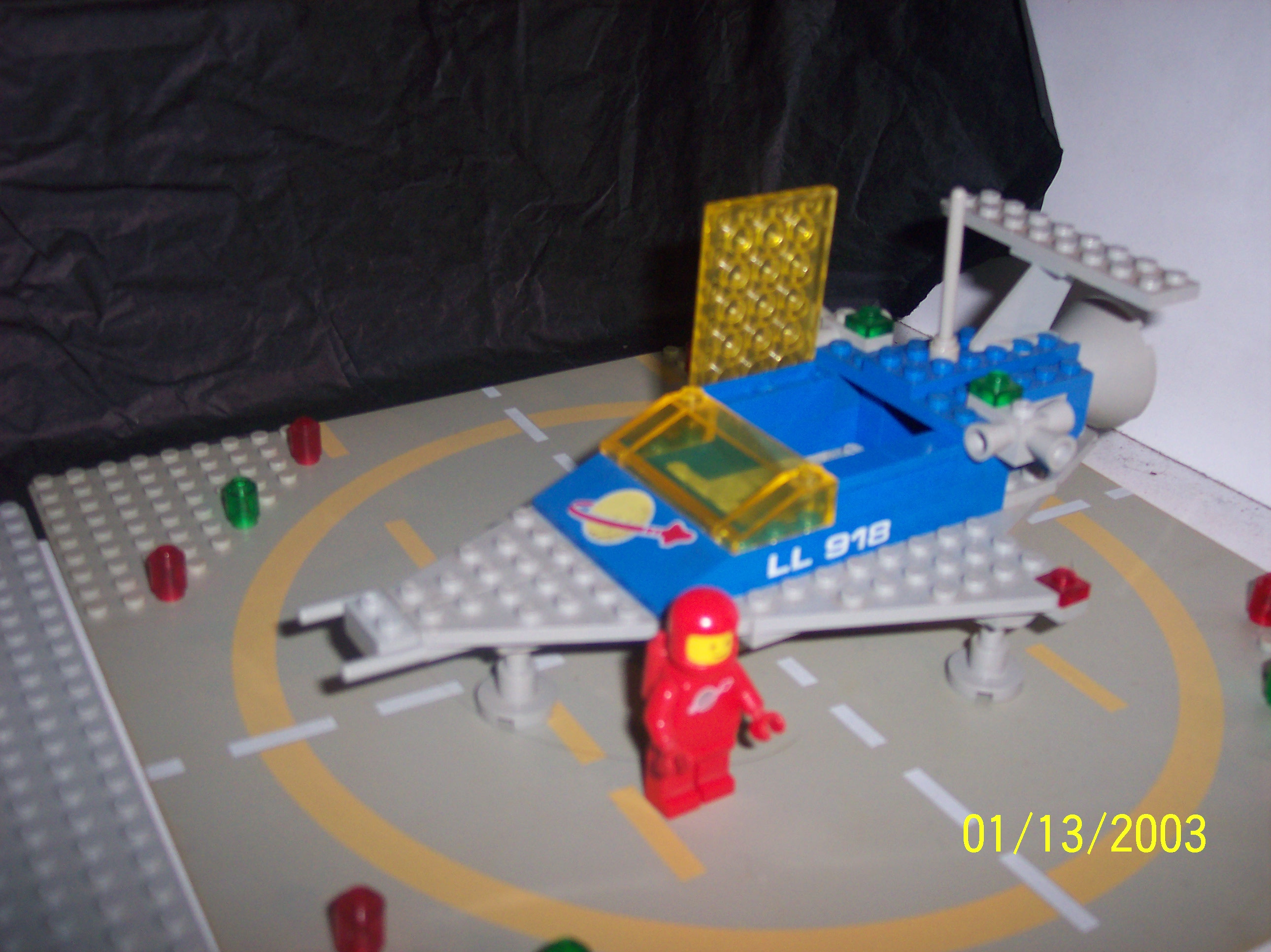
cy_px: 476
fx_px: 1394
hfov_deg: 49.0
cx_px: 636
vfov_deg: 37.7
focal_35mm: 38
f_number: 2.8
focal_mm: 8
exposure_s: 1/30
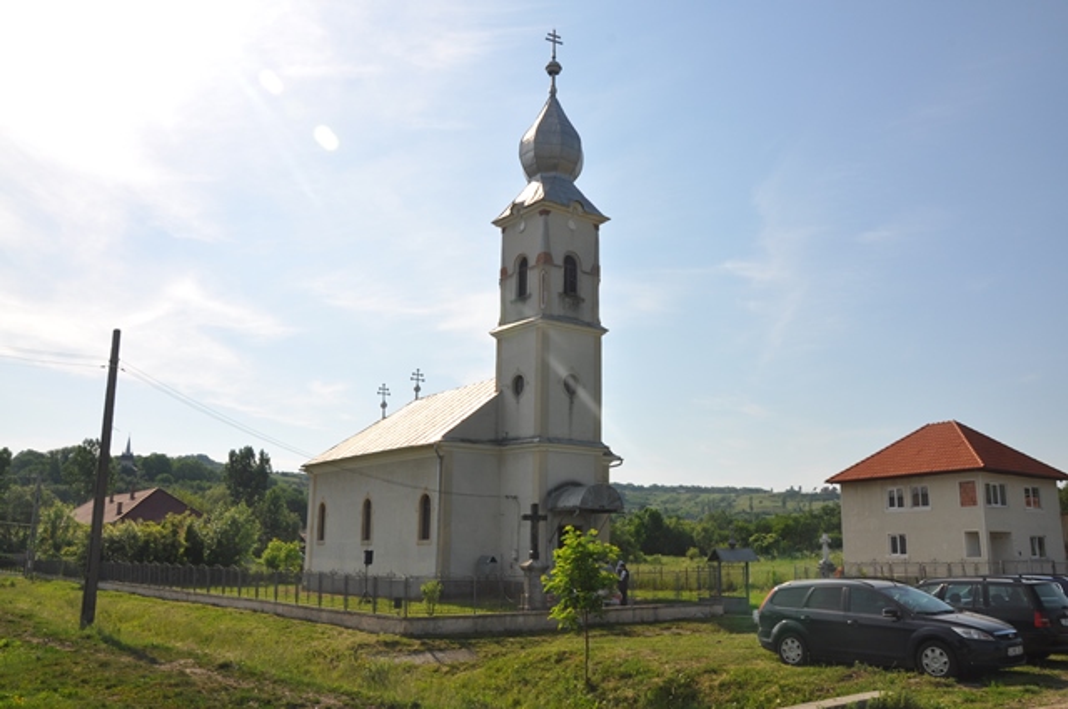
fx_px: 933
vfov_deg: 41.6
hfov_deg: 59.6
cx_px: 534
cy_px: 354
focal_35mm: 32
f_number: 16
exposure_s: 1/200
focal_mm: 21
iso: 200
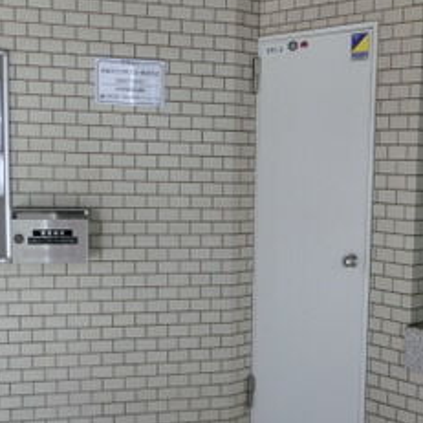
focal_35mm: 55
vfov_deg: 30.9
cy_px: 266
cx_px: 309
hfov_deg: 30.6
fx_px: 760
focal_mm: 4.24
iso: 100
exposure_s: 1/125
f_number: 3
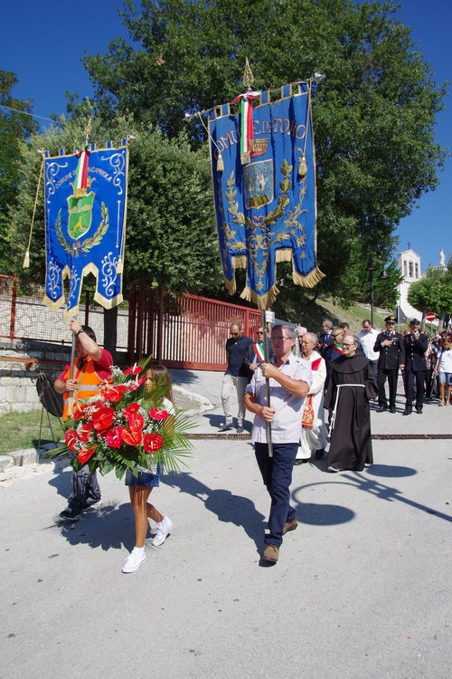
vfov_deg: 67.4
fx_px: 508
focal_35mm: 27
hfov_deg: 47.9
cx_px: 226
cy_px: 340
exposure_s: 1/320
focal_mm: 18
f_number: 8
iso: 200
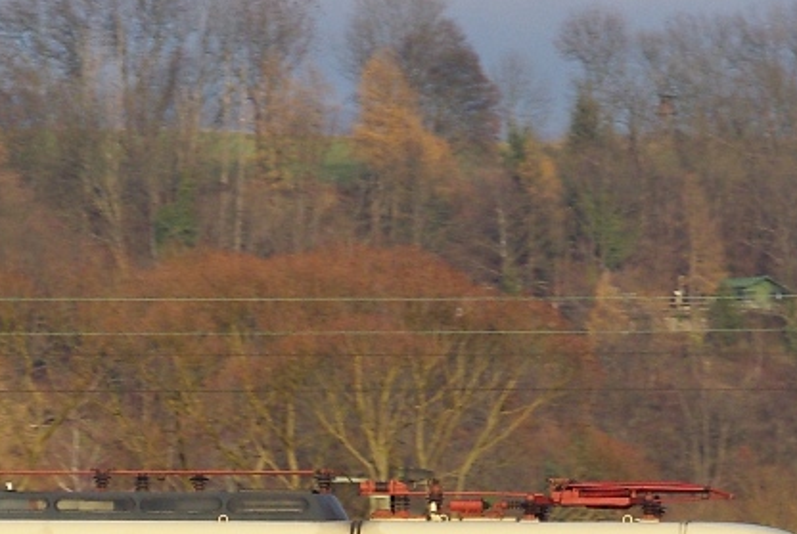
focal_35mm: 369
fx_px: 8184
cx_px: 117
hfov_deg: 5.6
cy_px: 643
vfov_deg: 3.7
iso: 800
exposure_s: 1/350
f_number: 13
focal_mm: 100
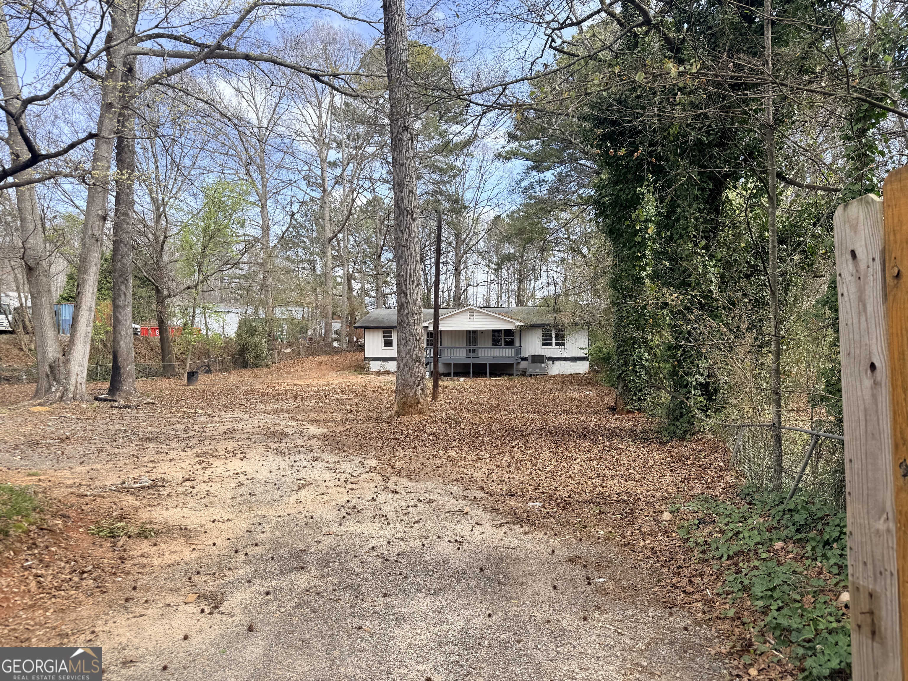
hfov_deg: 71.6
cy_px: 340
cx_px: 454
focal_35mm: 24
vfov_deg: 56.8
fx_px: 630
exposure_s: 1/1314
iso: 80
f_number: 1.78
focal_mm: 6.76
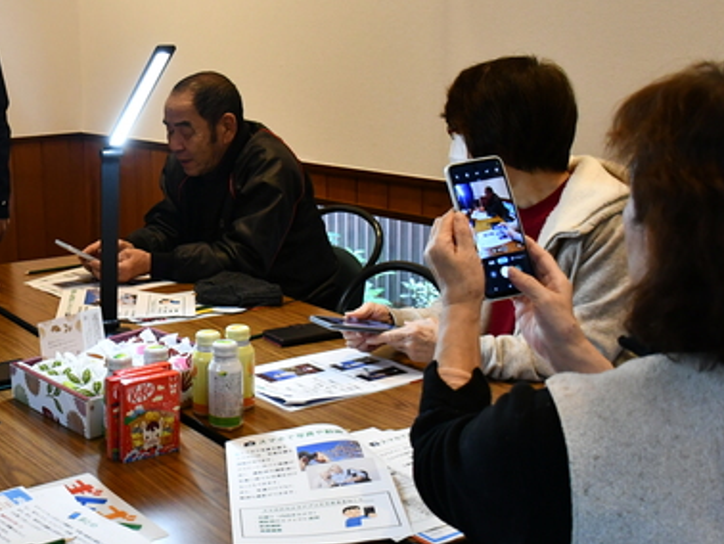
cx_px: 148
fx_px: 1046
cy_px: 201
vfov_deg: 29.0
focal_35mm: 50
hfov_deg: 36.9
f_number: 3.5
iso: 2200
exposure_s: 1/125
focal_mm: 18
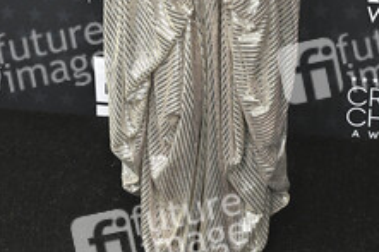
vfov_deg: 19.5
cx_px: 209
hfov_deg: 30.1
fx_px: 705
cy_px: -22
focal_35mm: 67
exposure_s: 1/320
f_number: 5.6
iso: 1250
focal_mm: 37
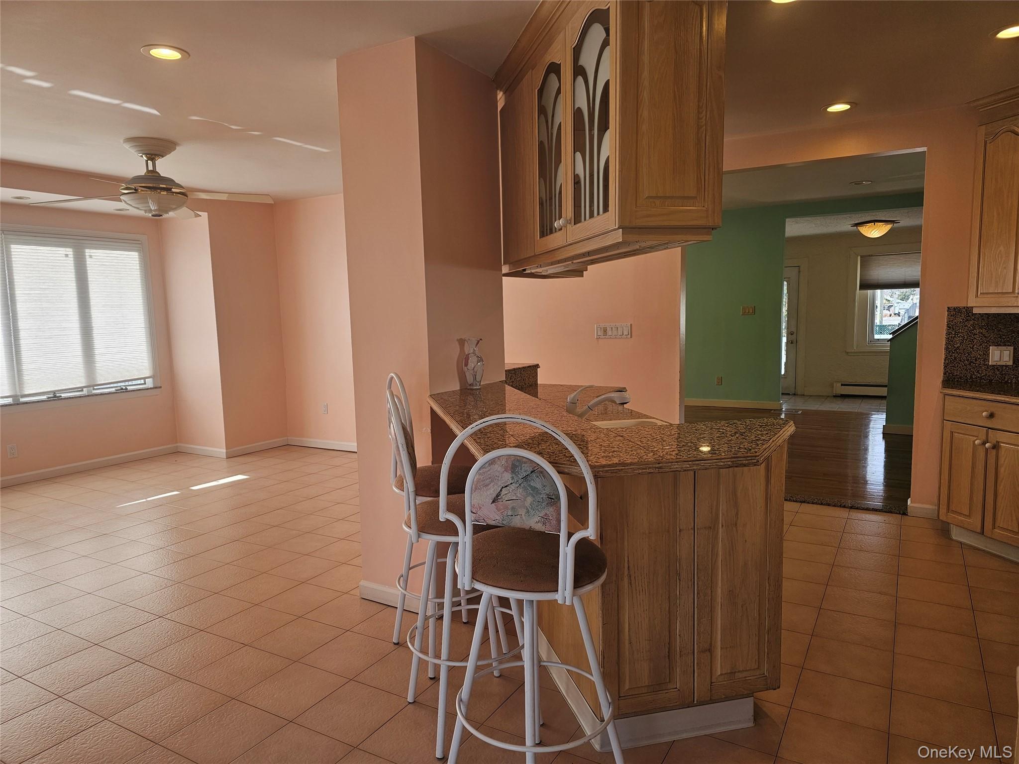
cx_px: 510
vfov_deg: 58.9
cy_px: 382
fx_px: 677
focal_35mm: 23
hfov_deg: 73.9
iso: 20
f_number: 1.7
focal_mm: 6.3
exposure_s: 1/120
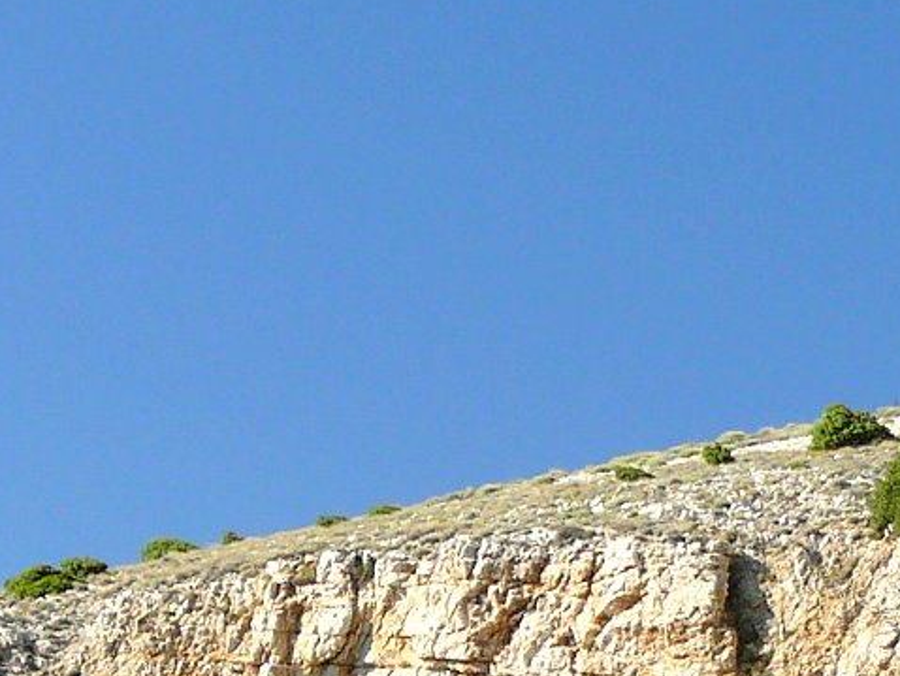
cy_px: 1336
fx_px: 6607
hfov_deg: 7.8
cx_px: 21
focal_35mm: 254
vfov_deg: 5.7
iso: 100
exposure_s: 1/250
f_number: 4
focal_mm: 12.2
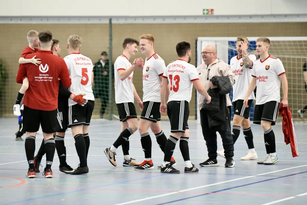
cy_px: 102
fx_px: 1365
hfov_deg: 12.8
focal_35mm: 160
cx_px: 154
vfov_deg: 8.6
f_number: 2.8
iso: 12800
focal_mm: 160
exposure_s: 1/1000
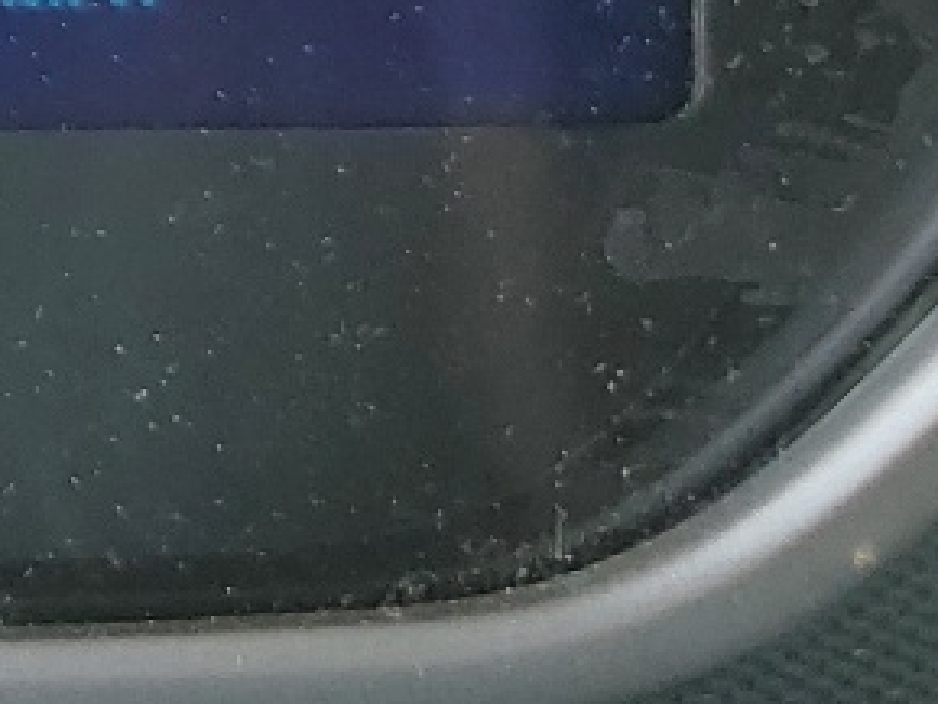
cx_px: -1250
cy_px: -668
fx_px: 3904
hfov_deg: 11.5
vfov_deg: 9.7
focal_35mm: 144
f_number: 1.5
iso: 50
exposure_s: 1/312
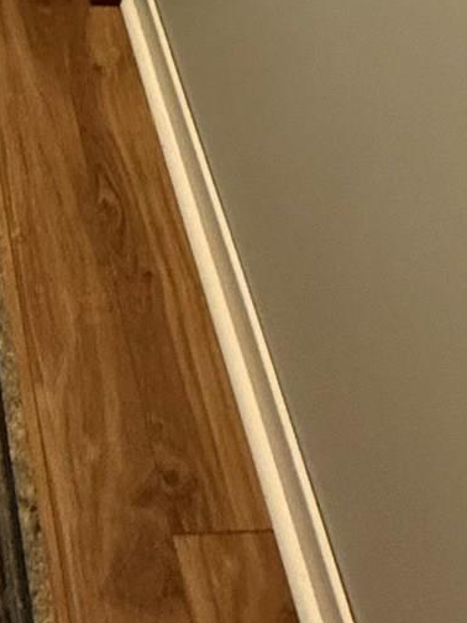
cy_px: -478
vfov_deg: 21.2
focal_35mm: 64
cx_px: -143
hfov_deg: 20.8
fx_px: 1151
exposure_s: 1/60
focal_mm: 2.22
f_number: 2.2
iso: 500
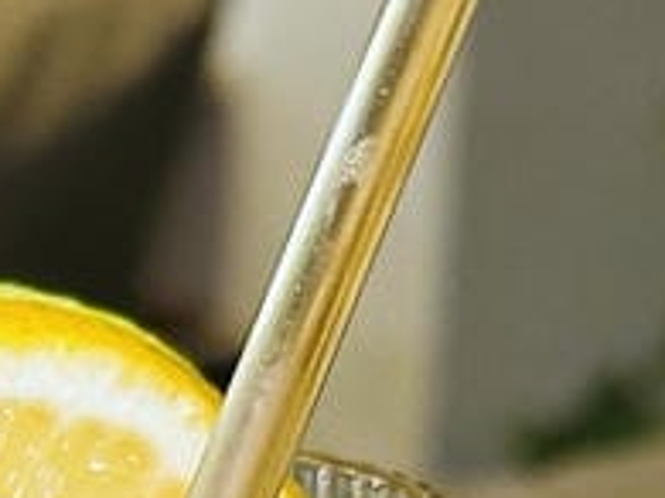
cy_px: 1259
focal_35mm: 295
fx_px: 5664
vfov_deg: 4.9
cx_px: -614
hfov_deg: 6.5
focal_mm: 6.86
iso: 100
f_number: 1.78
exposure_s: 1/60
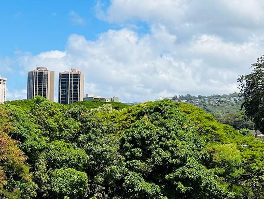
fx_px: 580
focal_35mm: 76
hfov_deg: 25.6
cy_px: 100
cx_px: 144
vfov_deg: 19.4
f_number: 1.5
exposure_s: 1/5076
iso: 50
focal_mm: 5.7
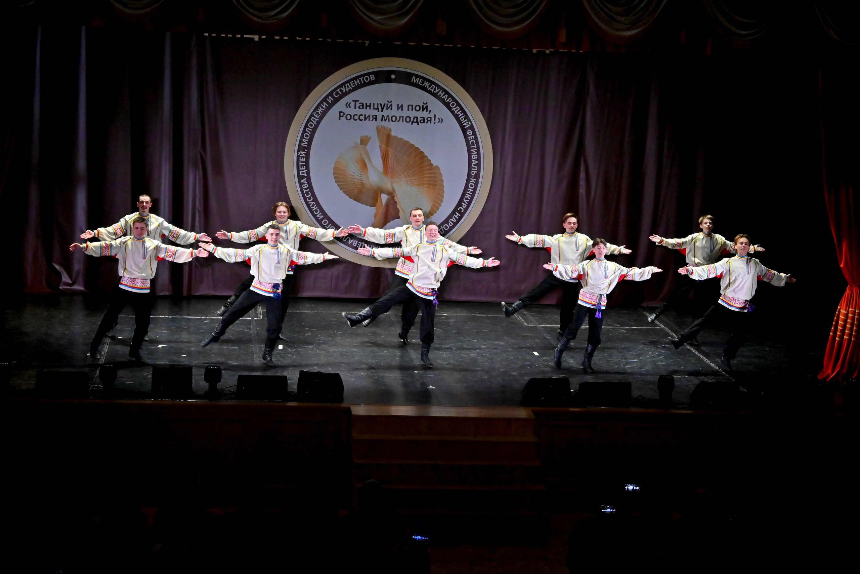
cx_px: 430
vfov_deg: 18.2
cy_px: 287
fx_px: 1792
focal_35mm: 75
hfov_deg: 27.0
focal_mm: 50
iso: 1600
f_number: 6.3
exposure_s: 1/350
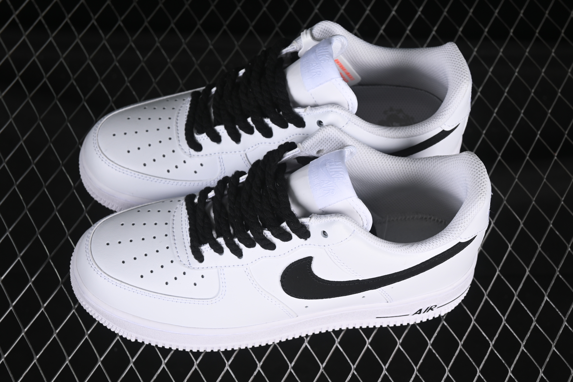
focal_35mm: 75
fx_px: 1194
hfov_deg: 27.0
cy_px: 191
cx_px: 286
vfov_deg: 18.2
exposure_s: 1/100
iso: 160
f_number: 7.1
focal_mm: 50
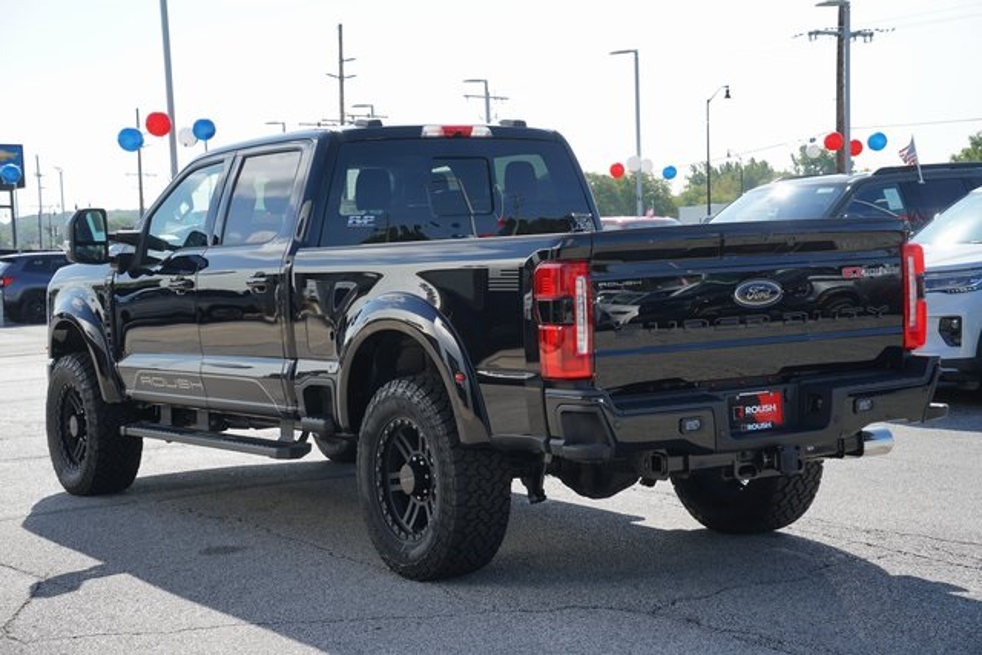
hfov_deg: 31.4
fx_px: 1746
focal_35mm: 64
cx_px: 491
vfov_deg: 21.3
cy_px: 328
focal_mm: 64
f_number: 9
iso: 100
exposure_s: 1/125
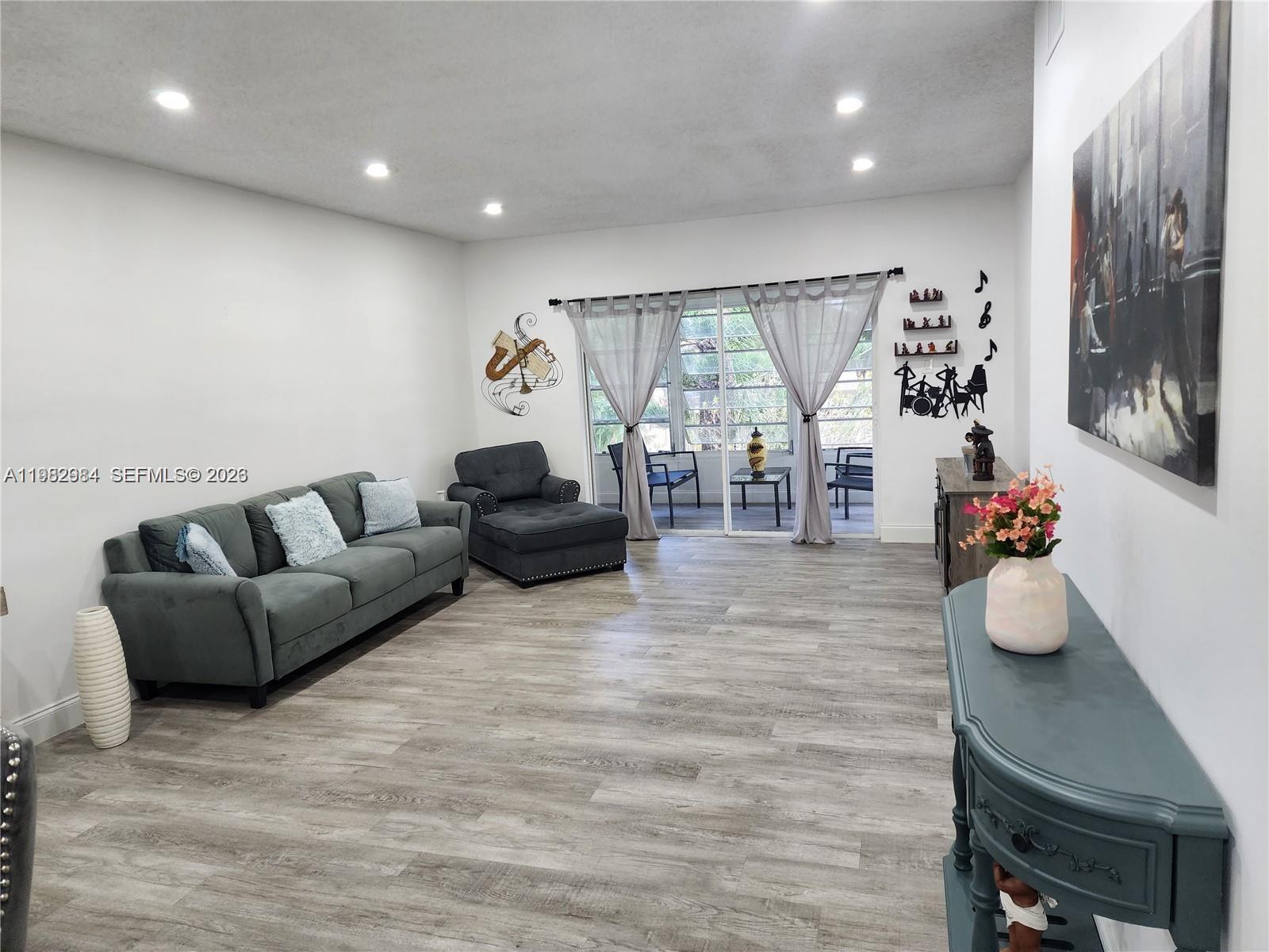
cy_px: 476
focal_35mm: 23
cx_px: 634
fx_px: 843
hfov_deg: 73.9
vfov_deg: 58.9
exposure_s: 1/120
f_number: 1.8
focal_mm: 6.4
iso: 320
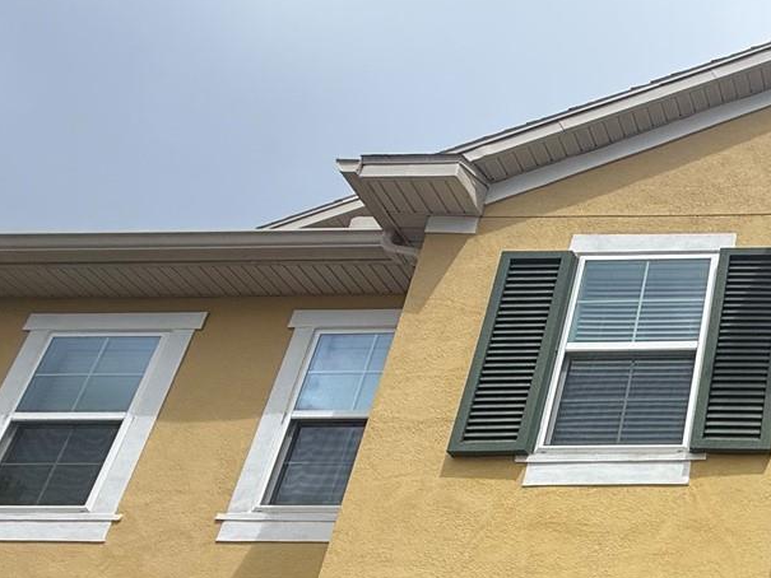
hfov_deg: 37.4
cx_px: 934
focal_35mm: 37
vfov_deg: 32.7
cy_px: 673
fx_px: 824
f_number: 2.2
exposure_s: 1/3125
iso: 50
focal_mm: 2.22
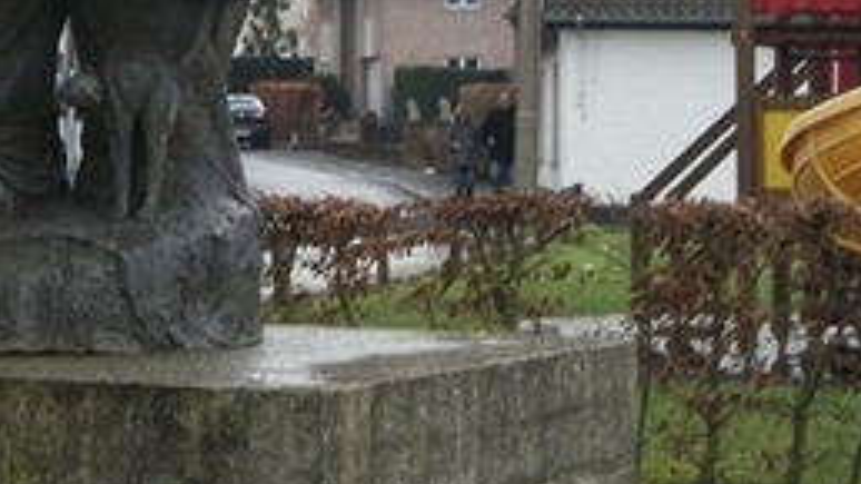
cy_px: 80
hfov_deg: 13.5
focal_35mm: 157
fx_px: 3584
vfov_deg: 7.7
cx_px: 30
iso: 80
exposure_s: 1/100
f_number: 4.1
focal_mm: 11
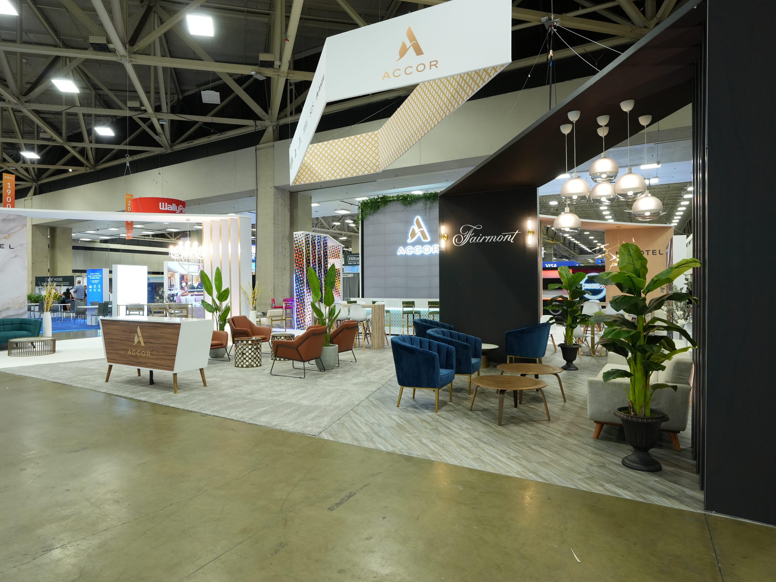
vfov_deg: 63.4
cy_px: 285
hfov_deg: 78.7
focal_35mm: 21
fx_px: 471
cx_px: 346
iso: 2000
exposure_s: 1/30
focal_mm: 19
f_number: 8
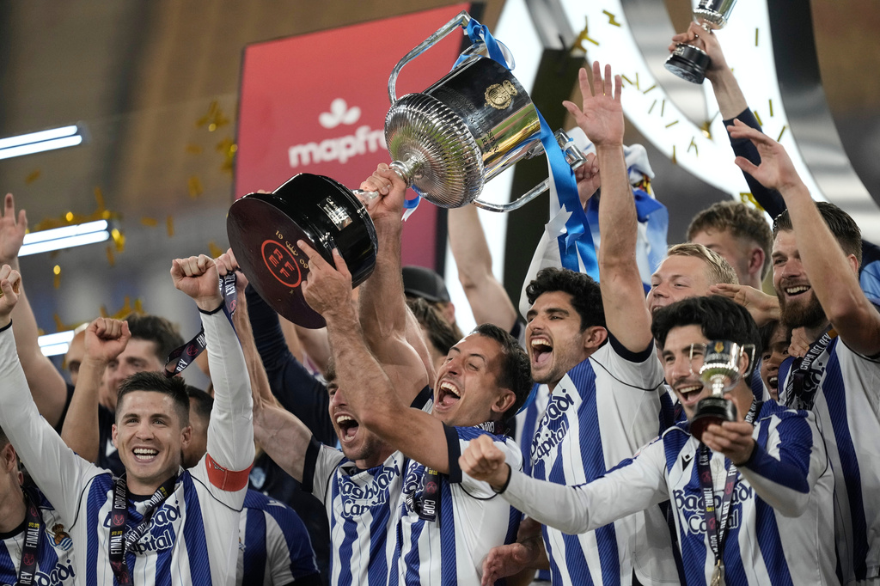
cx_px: 440
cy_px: 293
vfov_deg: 3.4
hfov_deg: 5.2
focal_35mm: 400
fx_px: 9774
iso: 3200
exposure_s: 1/1600
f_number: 2.8
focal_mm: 400
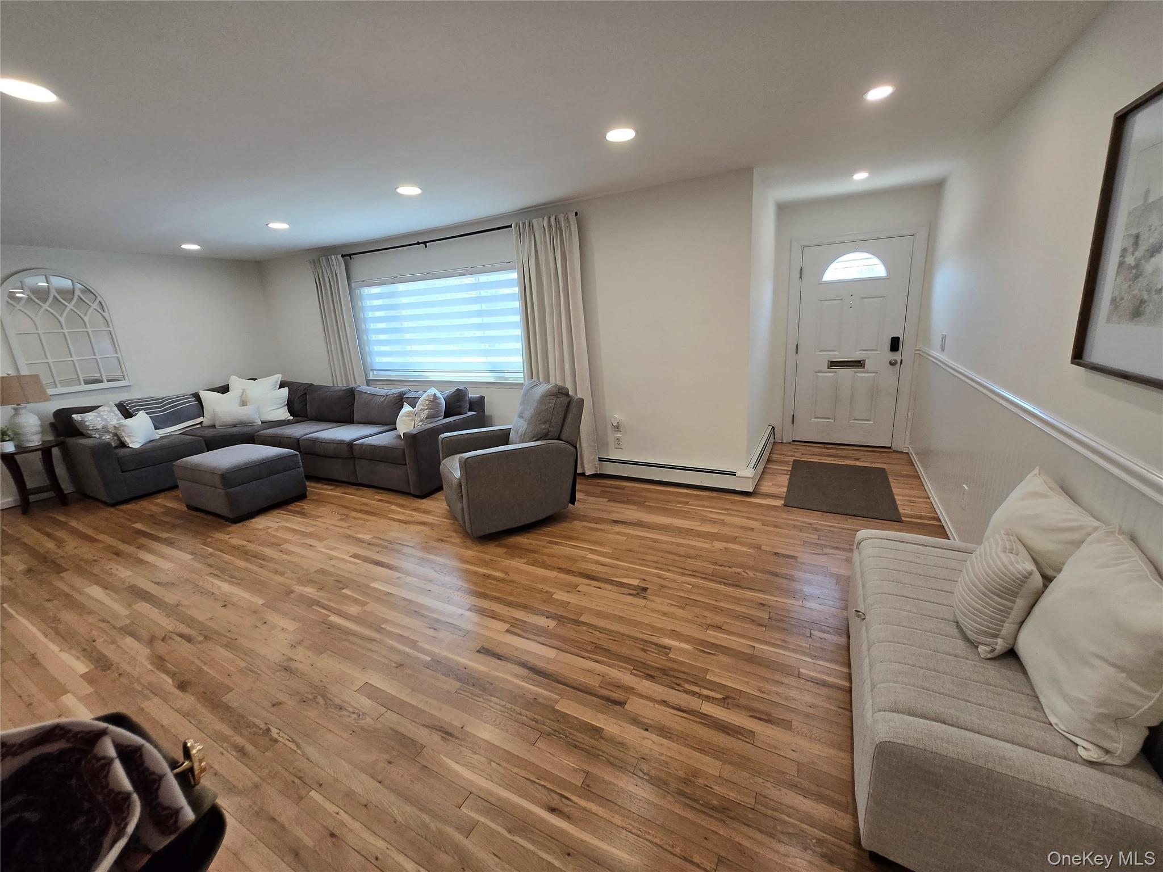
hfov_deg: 106.2
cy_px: 436
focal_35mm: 13
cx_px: 582
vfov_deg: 89.9
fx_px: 437
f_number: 2.2
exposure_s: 1/60
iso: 80
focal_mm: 1.7
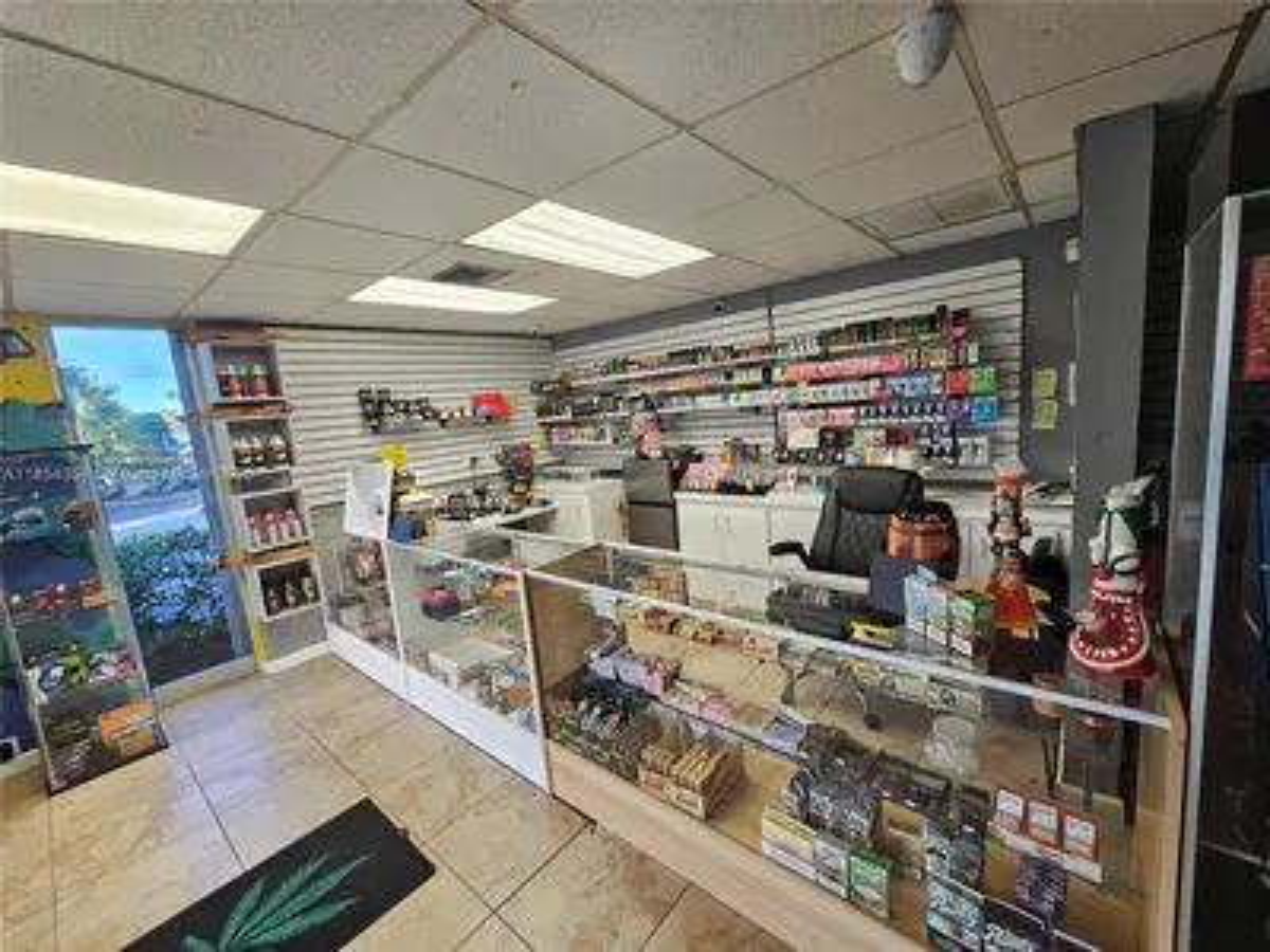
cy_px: 476
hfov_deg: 106.2
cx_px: 635
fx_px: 477
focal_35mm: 13
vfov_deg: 89.9
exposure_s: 1/69
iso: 125
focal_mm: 2.2
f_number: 2.2
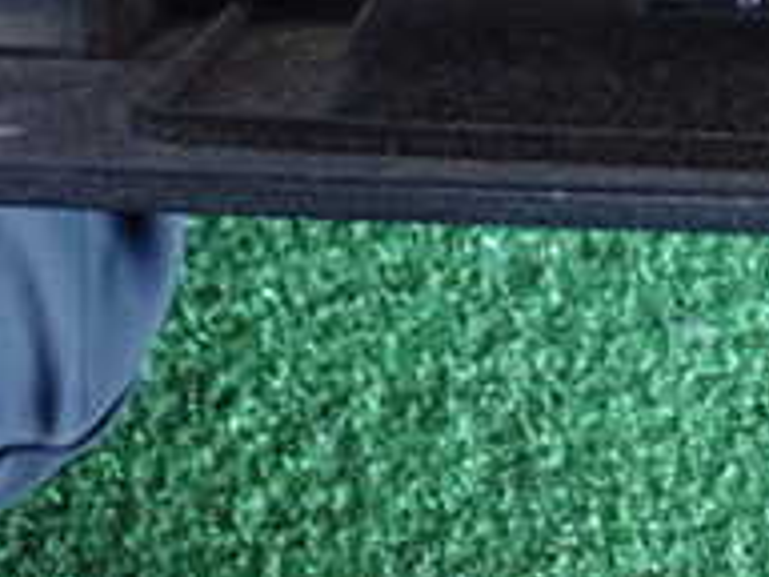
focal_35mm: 119
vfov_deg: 11.8
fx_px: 2644
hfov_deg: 16.3
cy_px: -321
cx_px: 749
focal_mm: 6.83
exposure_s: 1/30
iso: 800
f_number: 2.7
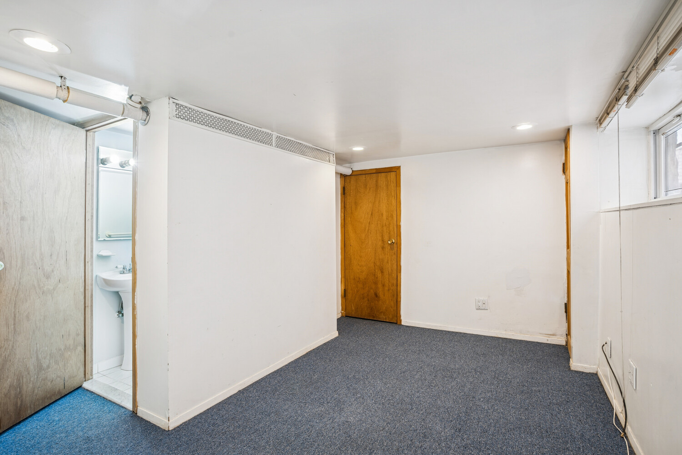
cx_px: 341
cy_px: 228
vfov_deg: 70.4
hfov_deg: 93.3
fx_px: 322
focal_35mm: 17
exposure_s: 1/2.5
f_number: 8
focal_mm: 17
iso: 100
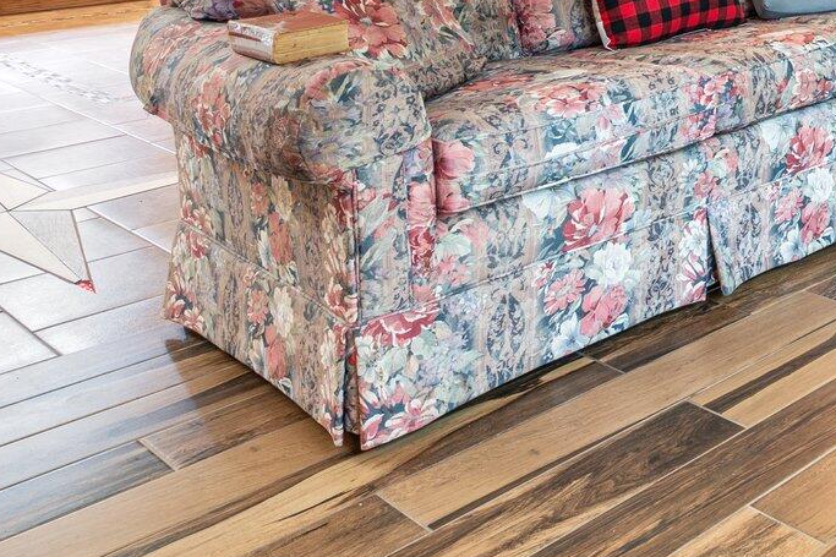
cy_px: -162
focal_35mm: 48
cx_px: 890
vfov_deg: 24.6
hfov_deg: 35.8
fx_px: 1114
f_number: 9
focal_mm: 16
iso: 100
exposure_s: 2.5
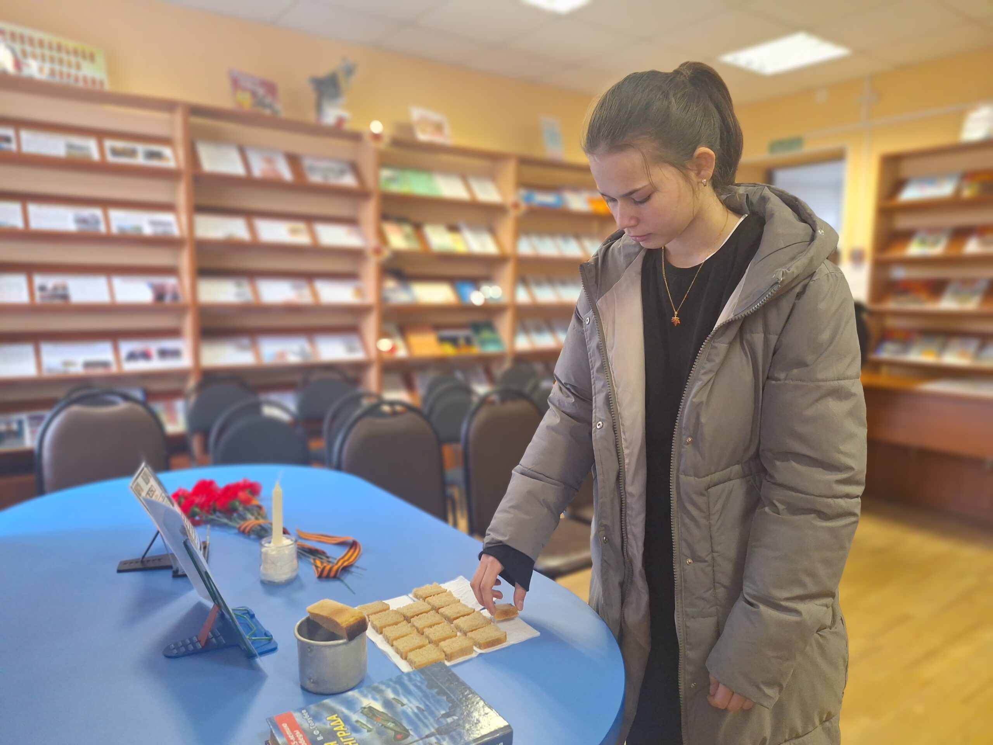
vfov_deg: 58.9
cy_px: 372
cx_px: 496
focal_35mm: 23
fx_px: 660
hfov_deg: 73.9
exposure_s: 1/50
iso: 250
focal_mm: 5.54
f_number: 1.8
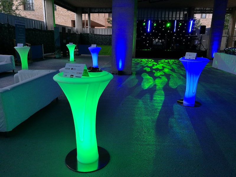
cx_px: 118
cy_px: 88
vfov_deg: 51.4
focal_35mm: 27
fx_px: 184
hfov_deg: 65.3
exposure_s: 1/33.3
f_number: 2.2
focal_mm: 4.5
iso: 200
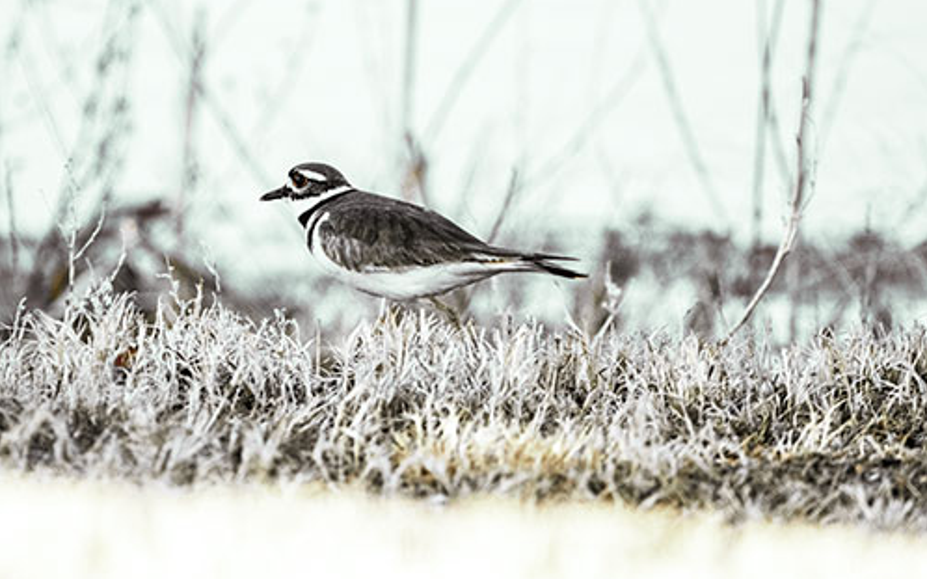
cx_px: 464
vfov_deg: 1.1
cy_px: 303
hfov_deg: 1.7
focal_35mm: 1228
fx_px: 31017
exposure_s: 1/1250
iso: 2000
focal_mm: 1200
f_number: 13
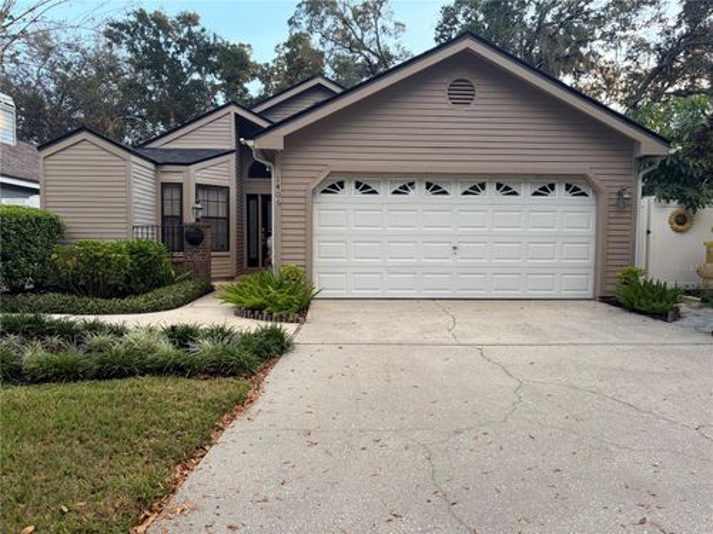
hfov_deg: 67.3
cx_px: 356
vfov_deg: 53.1
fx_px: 536
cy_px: 267
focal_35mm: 26
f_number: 1.6
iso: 40
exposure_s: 1/164
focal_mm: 5.96
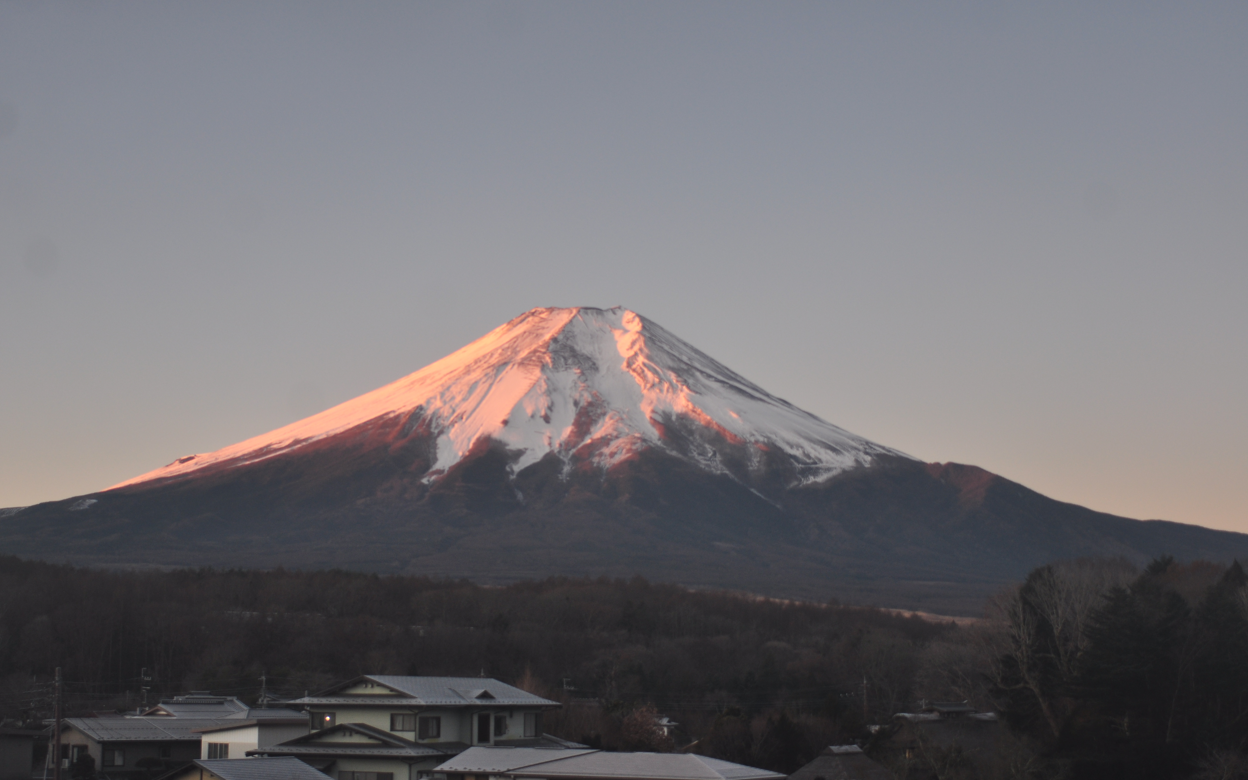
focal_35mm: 55
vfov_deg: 23.6
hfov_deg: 36.9
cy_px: 392
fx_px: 1871
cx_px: 624
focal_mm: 36
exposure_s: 1/30
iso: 200
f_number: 3.8
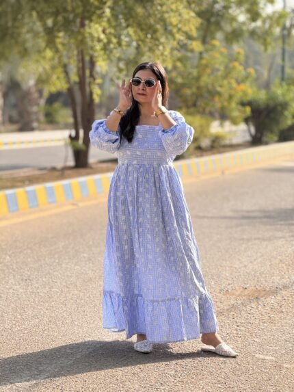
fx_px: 1358
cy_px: 196
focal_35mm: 120
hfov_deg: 12.4
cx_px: 147
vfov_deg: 16.4
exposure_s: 1/776
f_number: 2.8
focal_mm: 15.66
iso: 50
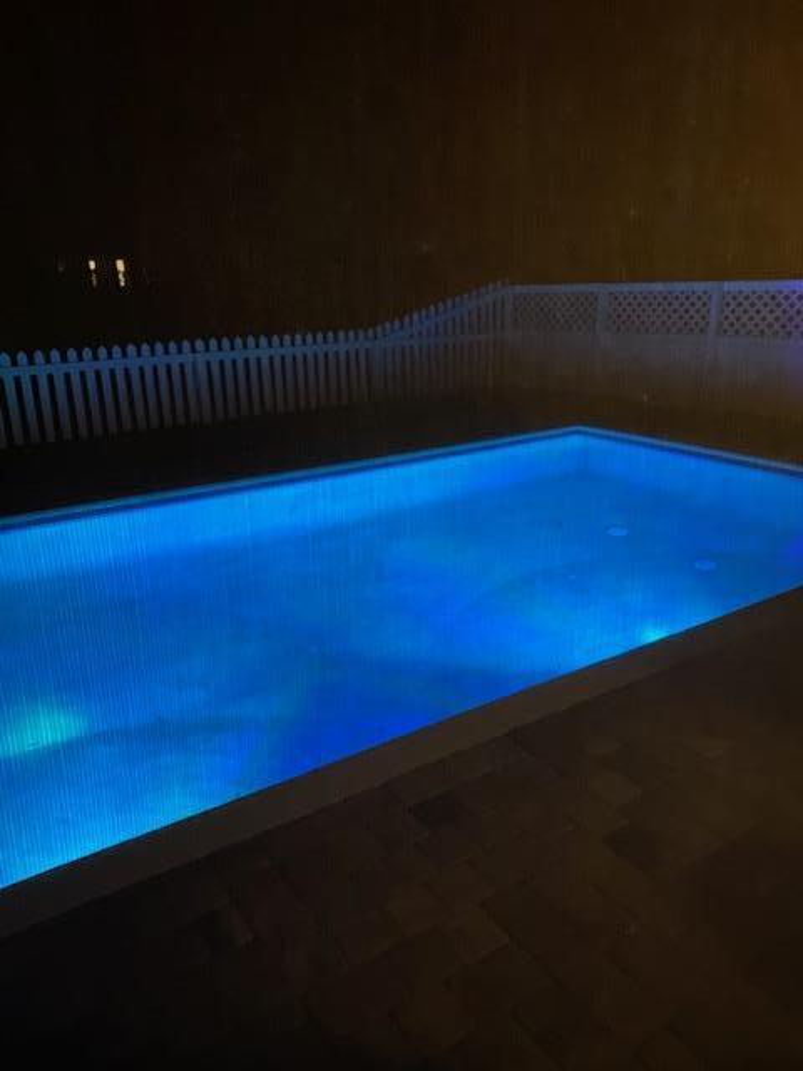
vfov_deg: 67.3
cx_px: 402
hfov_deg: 53.1
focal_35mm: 26
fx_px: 804
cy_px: 536
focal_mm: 4.25
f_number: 1.8
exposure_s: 1/8
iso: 640
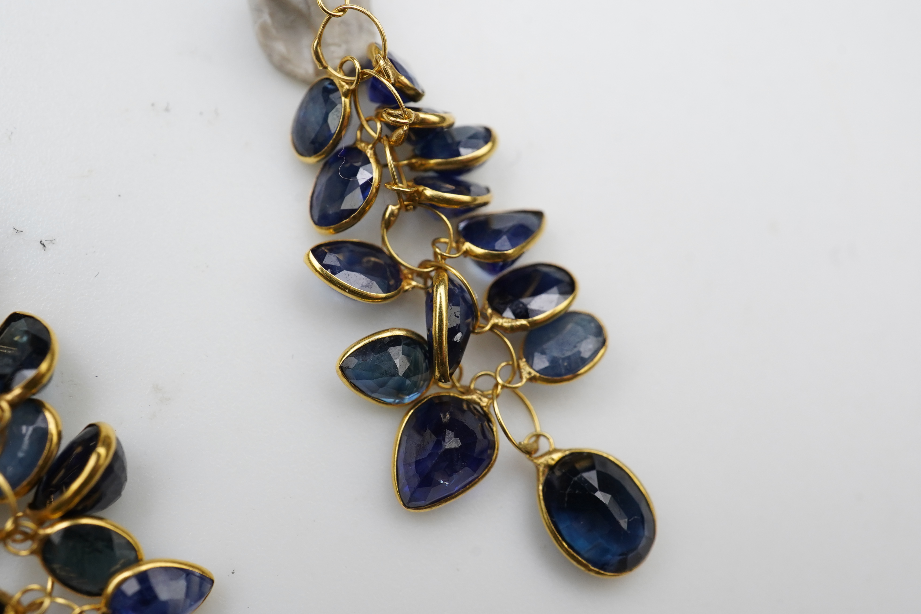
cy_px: 307
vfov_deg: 29.9
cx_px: 460
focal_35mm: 45
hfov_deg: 43.6
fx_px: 1151
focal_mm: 30
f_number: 18
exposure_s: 1/125
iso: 800
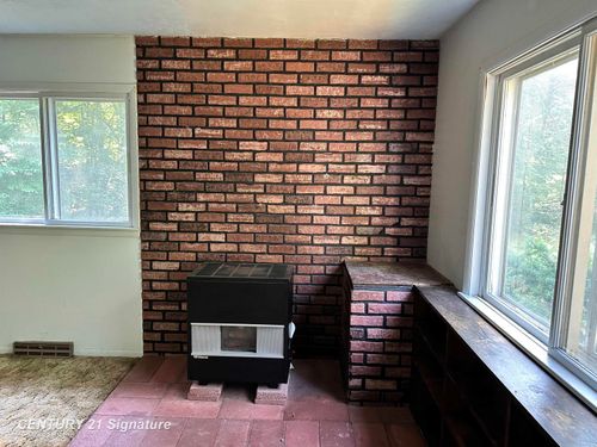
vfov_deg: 56.8
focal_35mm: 24
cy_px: 224
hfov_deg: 71.6
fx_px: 414
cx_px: 298
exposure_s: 1/60
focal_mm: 6.86
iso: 400
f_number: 1.78
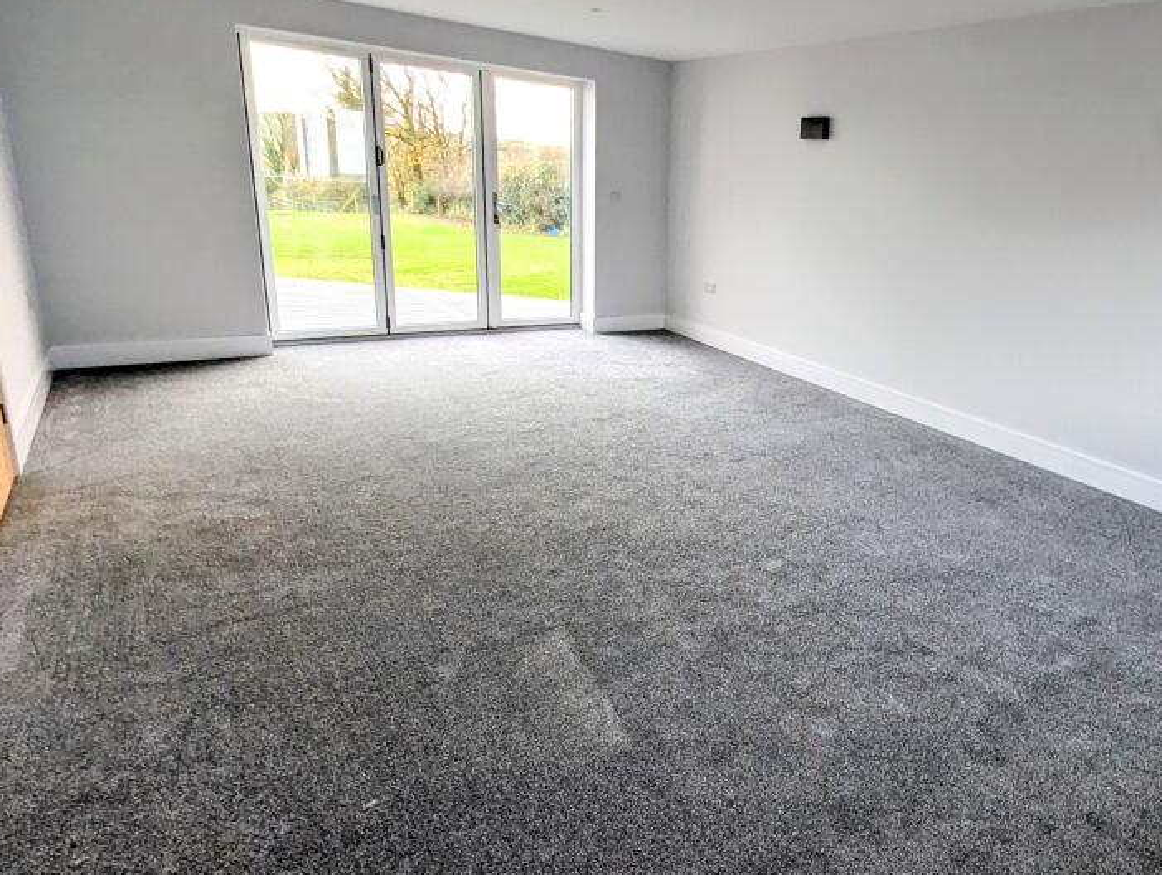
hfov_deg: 81.1
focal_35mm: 19
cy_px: 382
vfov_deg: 68.6
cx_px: 796
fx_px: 639
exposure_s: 1/61.7
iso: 212
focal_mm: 1.95
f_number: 2.2
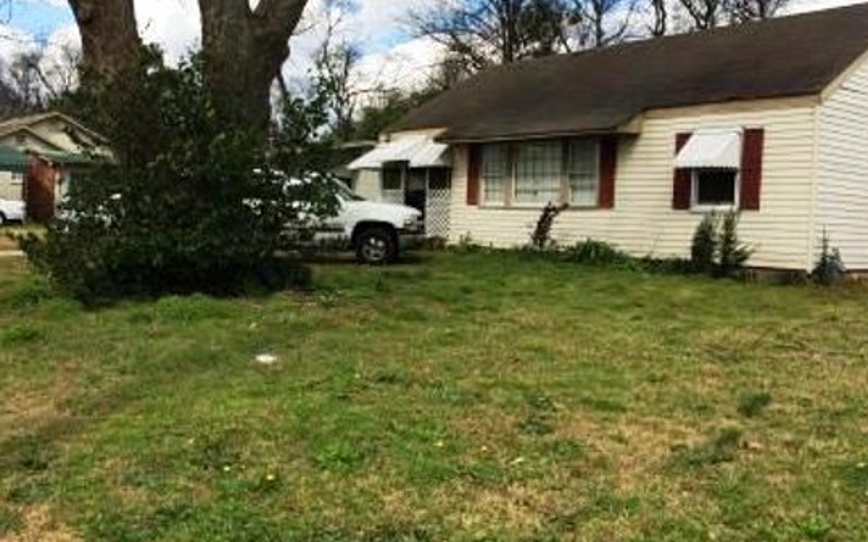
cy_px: 234
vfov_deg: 35.3
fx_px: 852
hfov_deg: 54.0
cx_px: 410
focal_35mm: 36
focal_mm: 4.15
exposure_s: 1/1466
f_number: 2.2
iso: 32
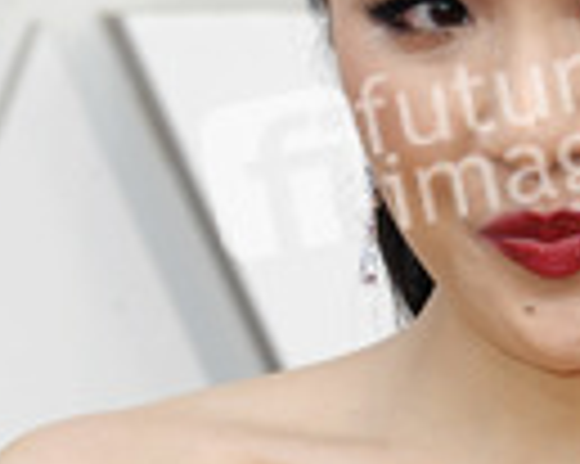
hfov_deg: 2.9
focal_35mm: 671
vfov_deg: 2.3
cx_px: 564
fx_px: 11510
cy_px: 378
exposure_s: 1/250
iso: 800
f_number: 8
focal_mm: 230
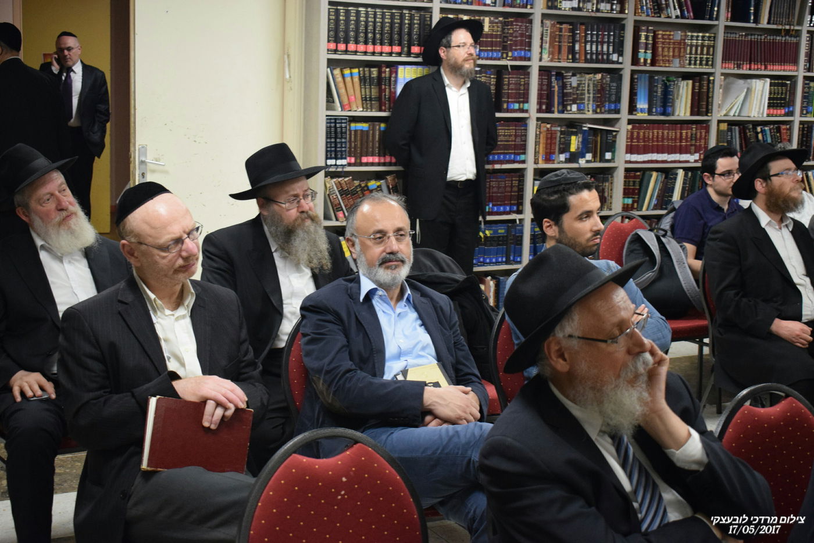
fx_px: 1154
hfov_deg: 38.9
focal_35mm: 51
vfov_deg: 26.5
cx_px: 407
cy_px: 272
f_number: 4.8
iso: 2200
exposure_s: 1/60
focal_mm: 34
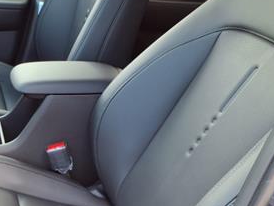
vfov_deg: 22.8
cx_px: -3
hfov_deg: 28.7
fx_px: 499
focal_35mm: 63
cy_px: 178
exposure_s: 1/60.2
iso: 50
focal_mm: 3.58
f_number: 1.9
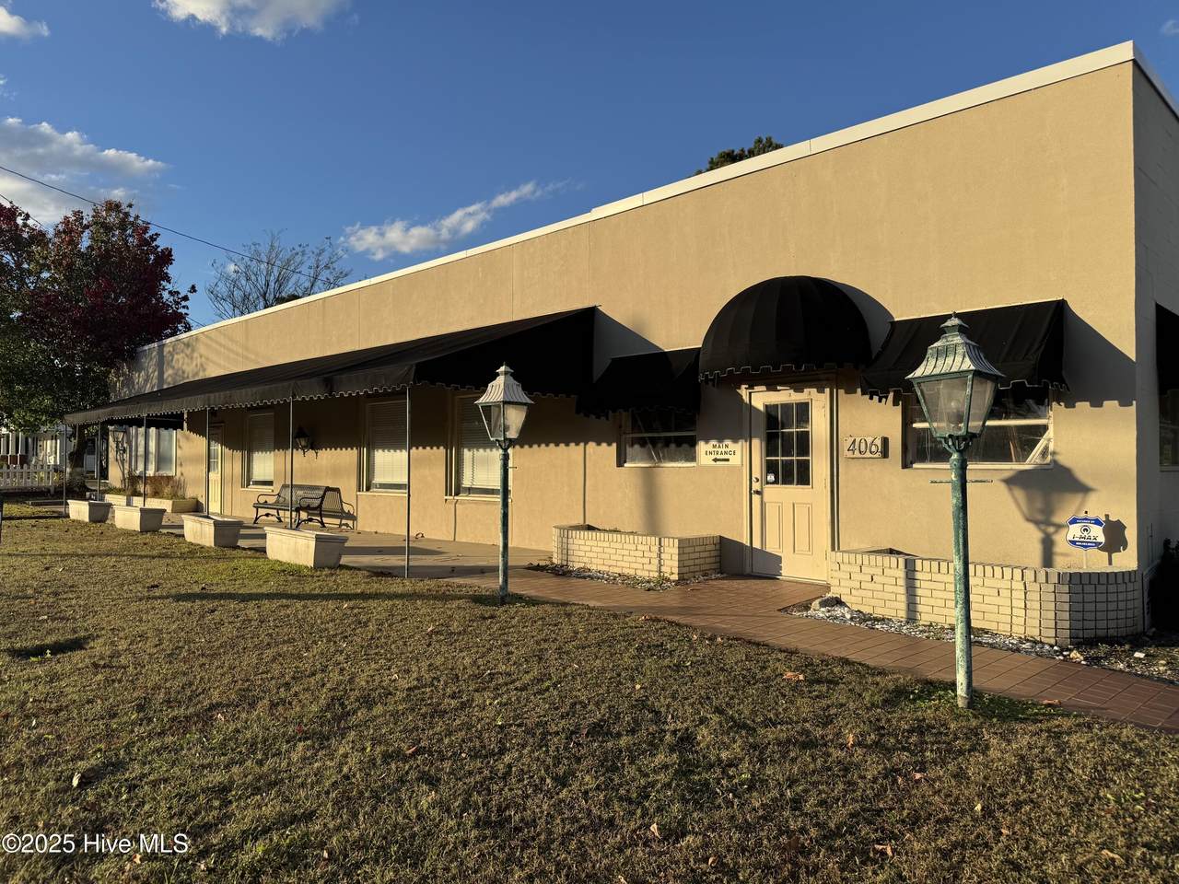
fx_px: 817
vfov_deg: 56.8
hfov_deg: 71.6
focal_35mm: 24
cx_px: 590
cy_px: 442
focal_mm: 6.76
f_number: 1.78
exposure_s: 1/3597
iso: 80
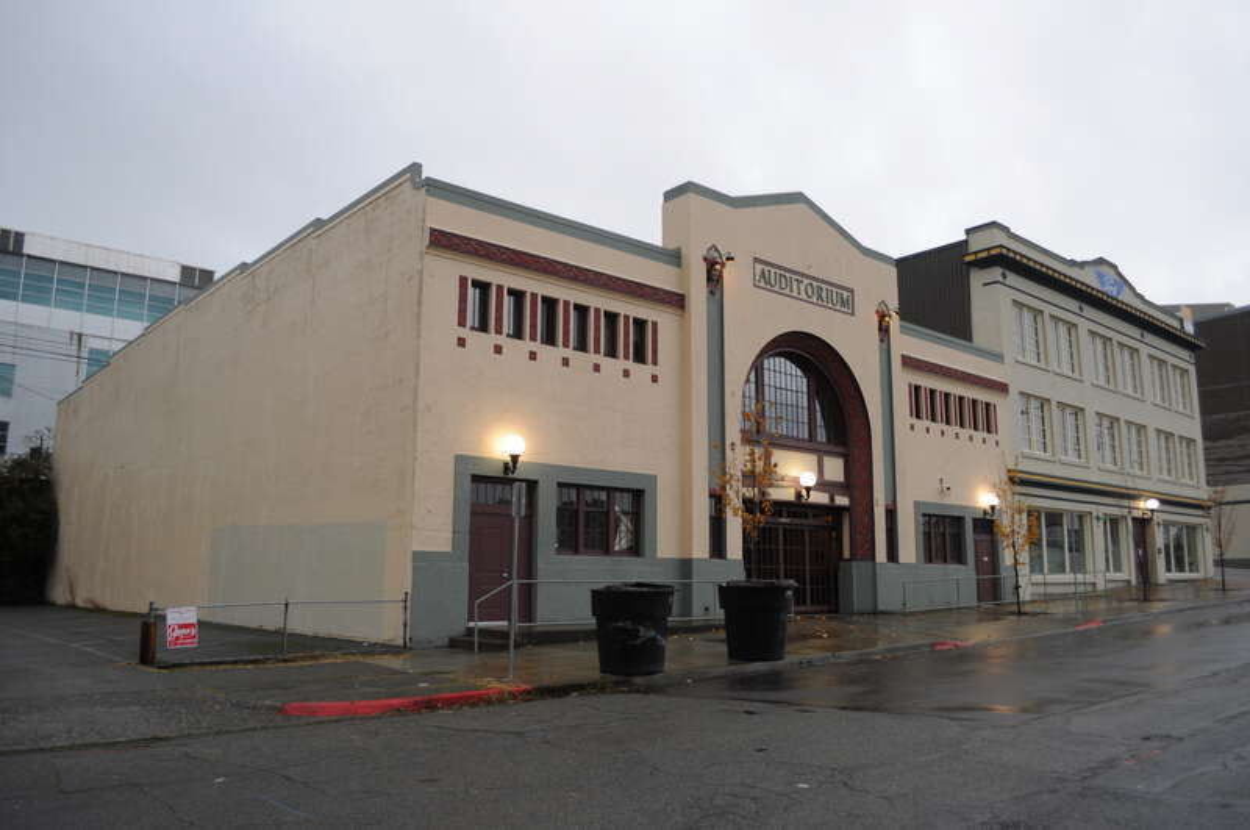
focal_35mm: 27
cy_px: 415
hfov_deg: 67.5
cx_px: 625
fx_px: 936
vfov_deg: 47.8
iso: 200
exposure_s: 1/80
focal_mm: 18
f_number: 4.5
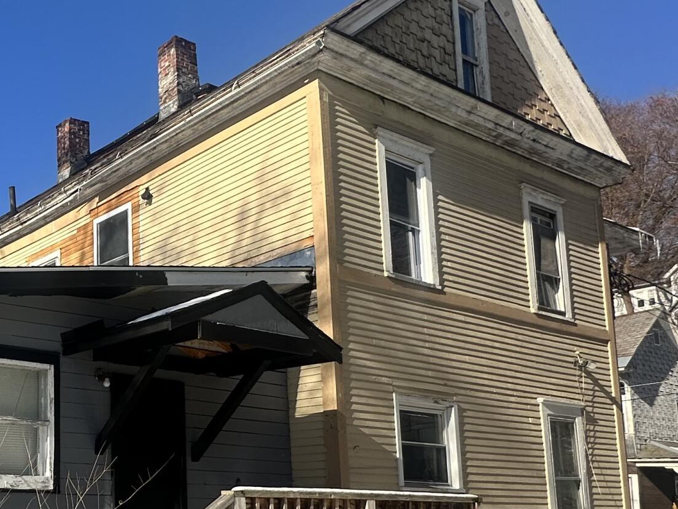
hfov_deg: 39.0
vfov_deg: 36.3
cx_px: -90
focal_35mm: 38
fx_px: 744
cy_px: 416
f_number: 2.2
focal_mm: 2.22
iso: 40
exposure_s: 1/1770
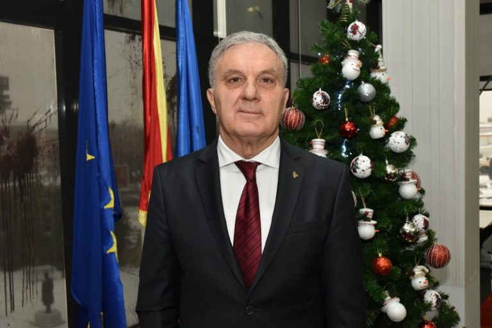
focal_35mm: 45
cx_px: 246
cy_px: 164
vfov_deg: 29.9
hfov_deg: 43.6
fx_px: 615
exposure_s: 1/80
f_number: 10
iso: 800
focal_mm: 30
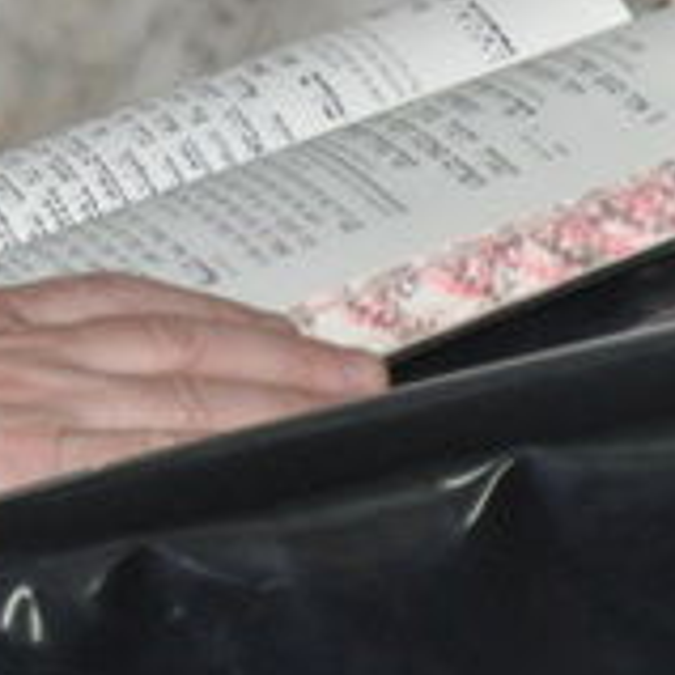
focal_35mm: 754
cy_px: -293
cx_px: -1083
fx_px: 16634
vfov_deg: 2.3
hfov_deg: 2.3
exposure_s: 1/60
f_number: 5.6
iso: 800
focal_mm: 92
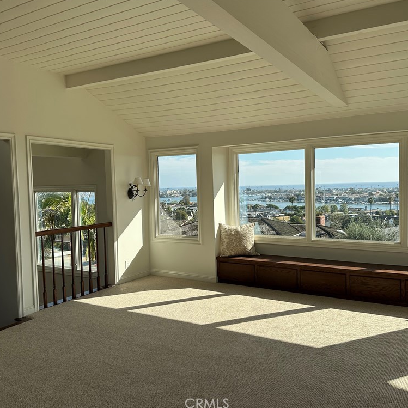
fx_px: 387
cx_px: 211
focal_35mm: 29
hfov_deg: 55.6
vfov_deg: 55.6
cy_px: 202
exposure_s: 1/1812
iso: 80
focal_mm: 6.86
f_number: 1.78
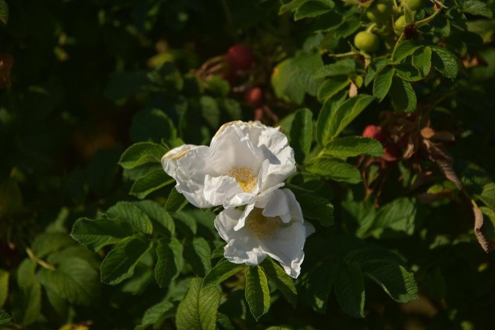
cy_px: 165
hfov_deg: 19.3
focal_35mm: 106
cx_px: 248
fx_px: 1457
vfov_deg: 12.9
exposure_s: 1/800
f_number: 4
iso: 100
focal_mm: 70
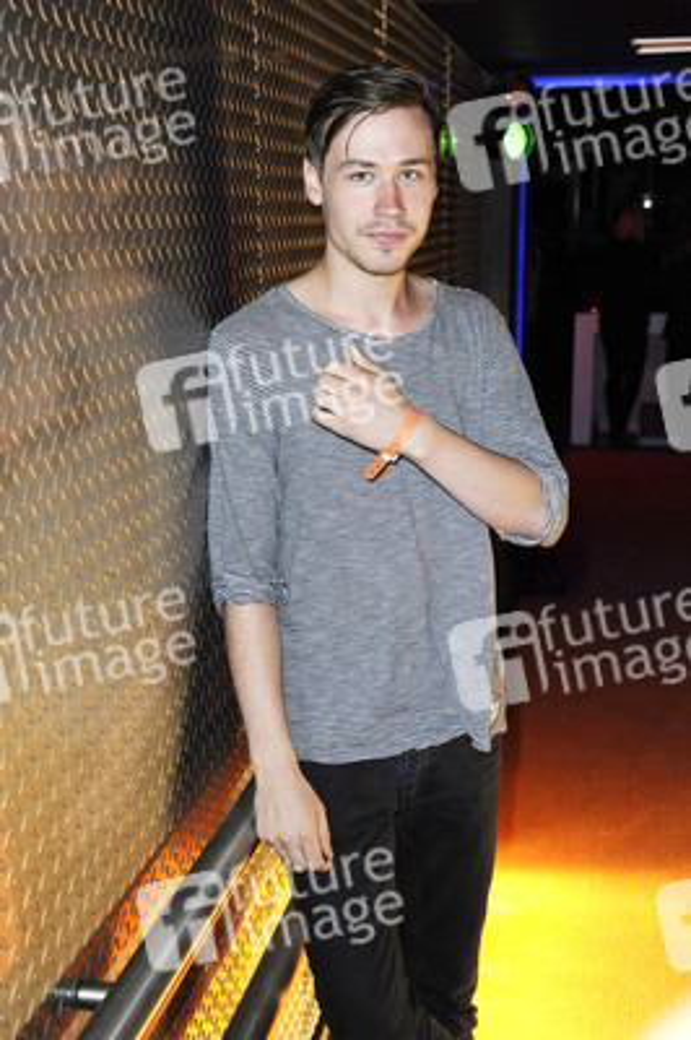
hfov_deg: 25.9
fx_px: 1500
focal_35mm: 52
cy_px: 520
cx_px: 346
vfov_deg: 38.2
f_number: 6.3
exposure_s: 1/100
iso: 1250
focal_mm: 52
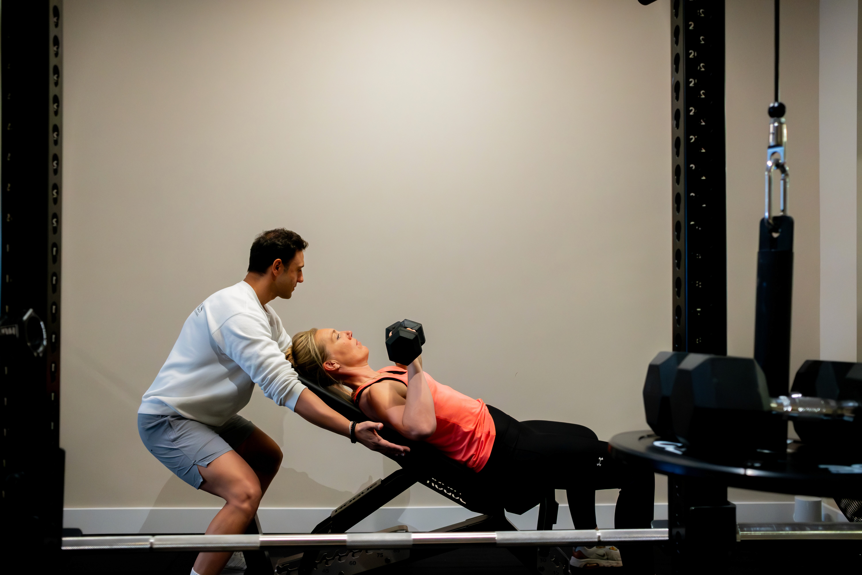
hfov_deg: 54.4
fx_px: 838
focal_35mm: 35
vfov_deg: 37.9
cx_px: 431
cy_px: 288
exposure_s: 1/250
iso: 5000
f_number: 2.8
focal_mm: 23
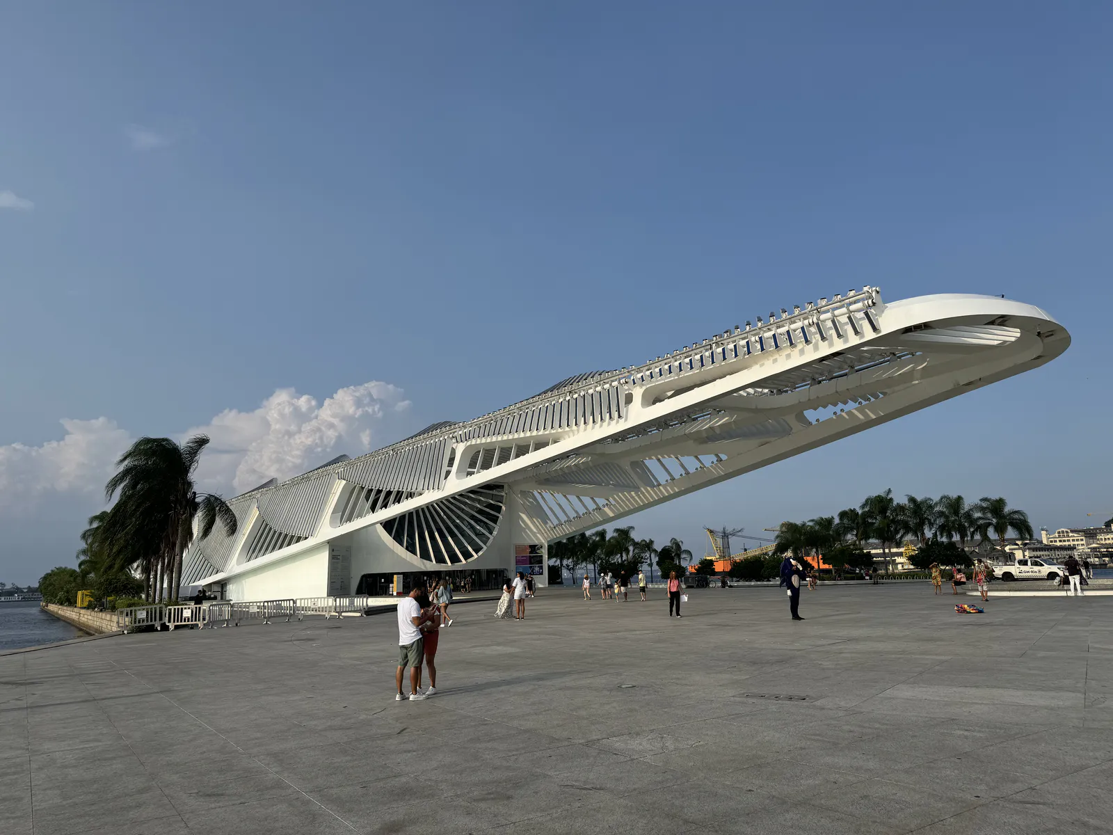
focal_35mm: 24
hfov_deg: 71.6
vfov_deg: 56.8
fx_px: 772
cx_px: 556
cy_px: 418
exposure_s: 1/5814
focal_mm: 6.86
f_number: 1.78
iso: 80
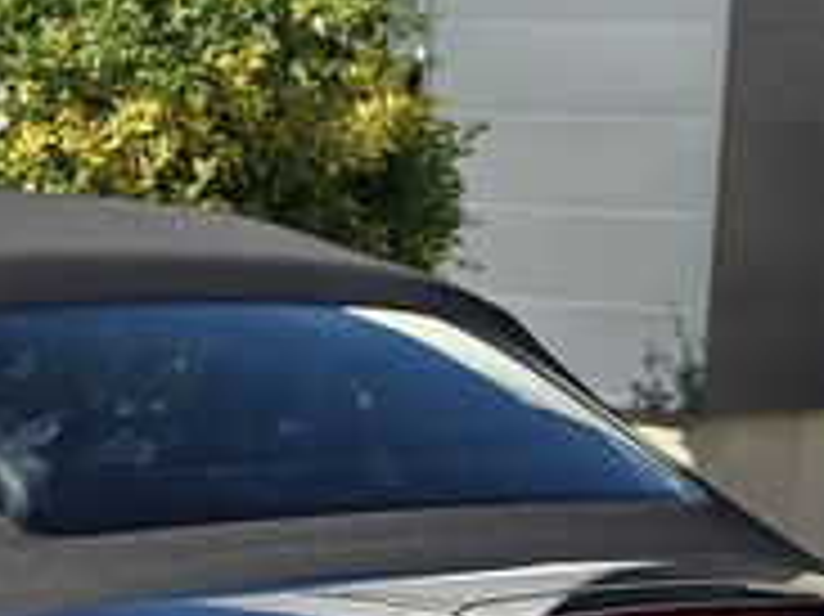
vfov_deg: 9.7
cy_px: 778
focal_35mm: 151
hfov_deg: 13.0
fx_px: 3592
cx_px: 135
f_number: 1.7
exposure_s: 1/634
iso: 12
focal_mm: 6.3
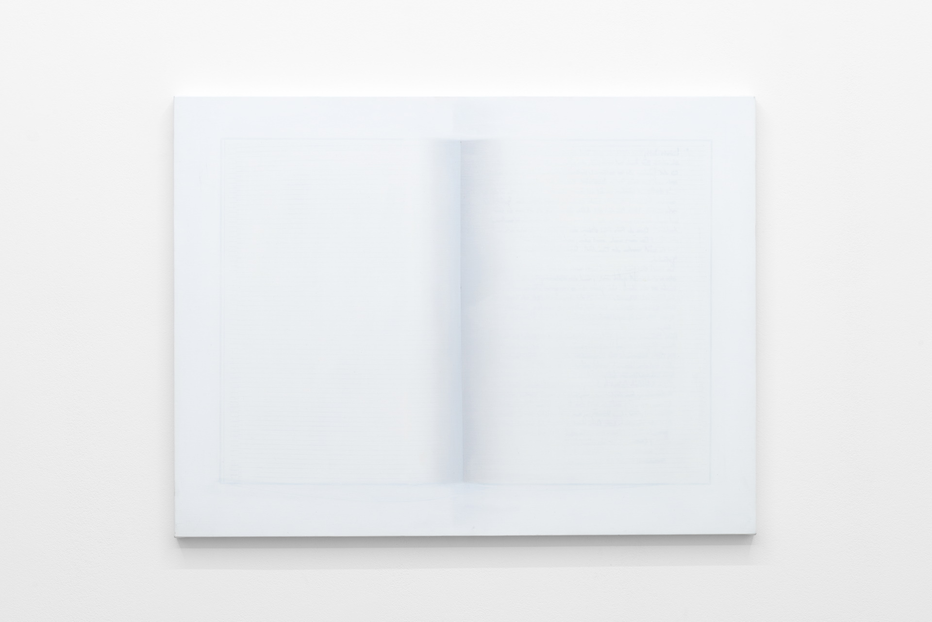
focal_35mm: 105
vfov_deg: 13.1
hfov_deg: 19.4
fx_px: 2719
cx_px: 466
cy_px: 311
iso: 100
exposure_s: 1/2
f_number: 11
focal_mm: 105
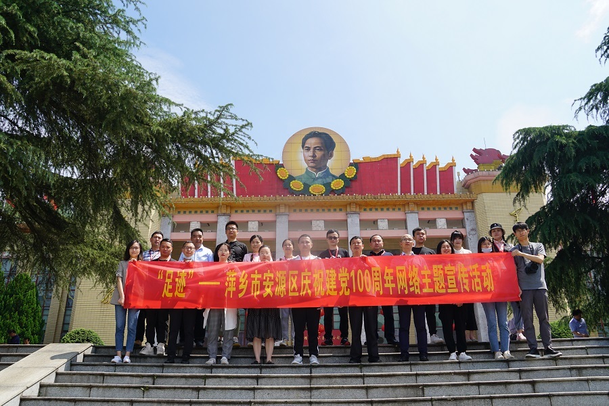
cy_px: 203
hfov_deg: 65.5
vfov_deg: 46.4
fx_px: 474
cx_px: 304
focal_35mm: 28
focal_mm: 19
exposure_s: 1/125
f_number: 10
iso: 100
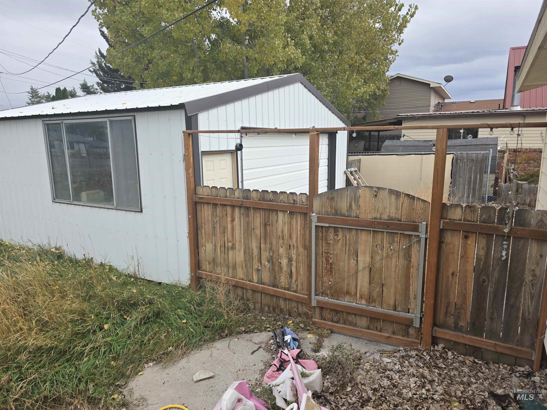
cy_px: 205
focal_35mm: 23
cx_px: 274
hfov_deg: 73.9
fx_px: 363
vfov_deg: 58.9
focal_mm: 6.3
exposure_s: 1/1297
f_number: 1.7
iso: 80
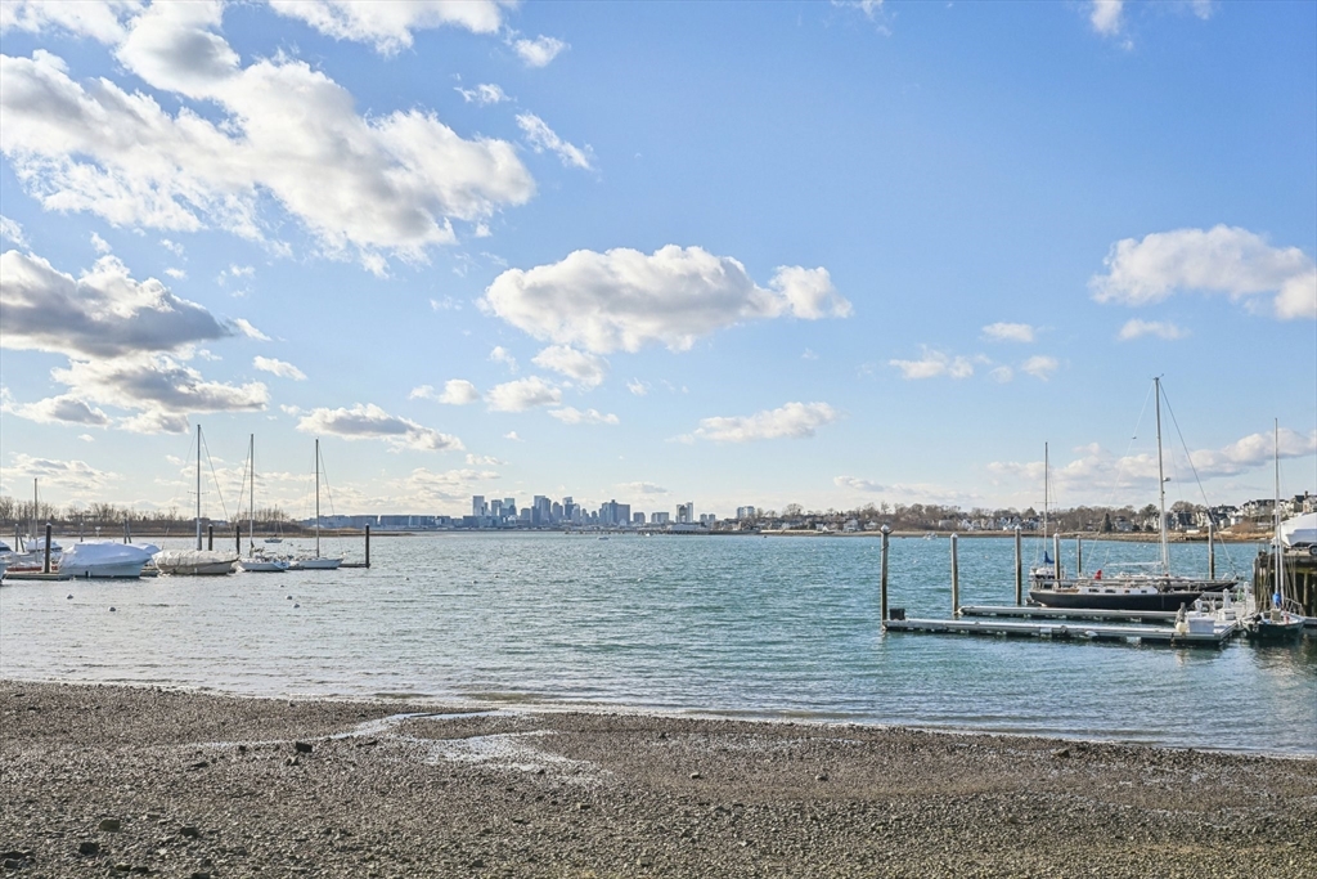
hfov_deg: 61.9
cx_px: 658
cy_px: 440
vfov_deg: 43.6
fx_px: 1098
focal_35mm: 30
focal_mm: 30
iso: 400
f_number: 8
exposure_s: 1/1600
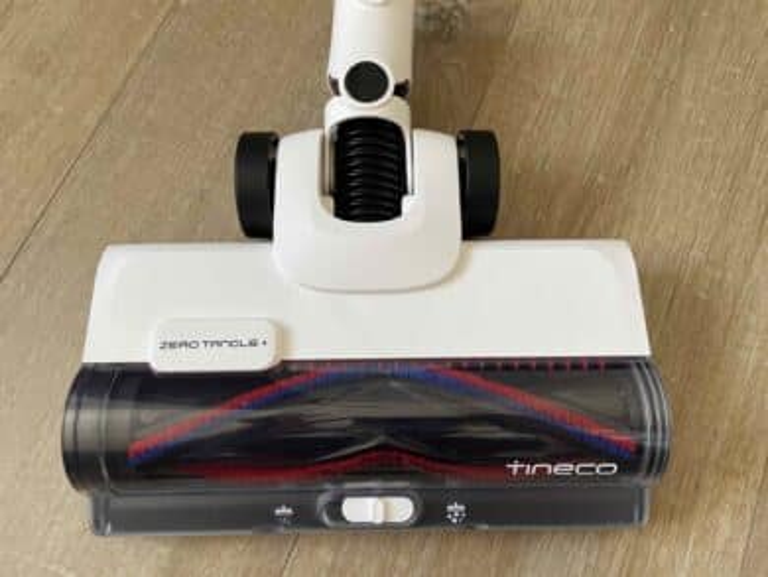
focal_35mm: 26
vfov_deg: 53.1
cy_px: 288
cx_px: 384
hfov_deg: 67.3
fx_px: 577
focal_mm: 4.2
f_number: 1.6
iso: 125
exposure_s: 1/62
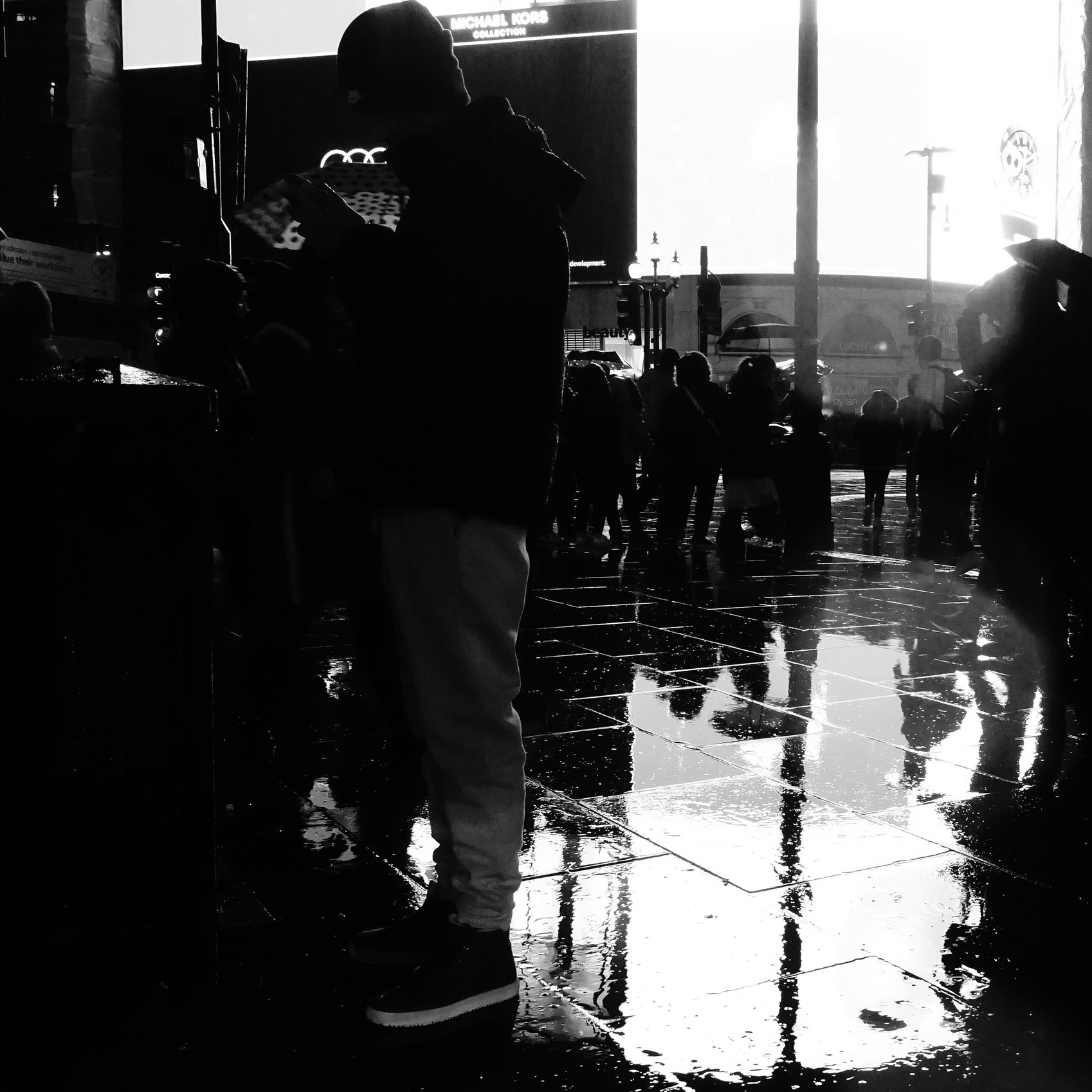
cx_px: 817
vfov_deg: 40.9
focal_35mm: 41
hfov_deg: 39.8
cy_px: 547
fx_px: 1463
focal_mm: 11.69
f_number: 5.6
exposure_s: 1/80
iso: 4000
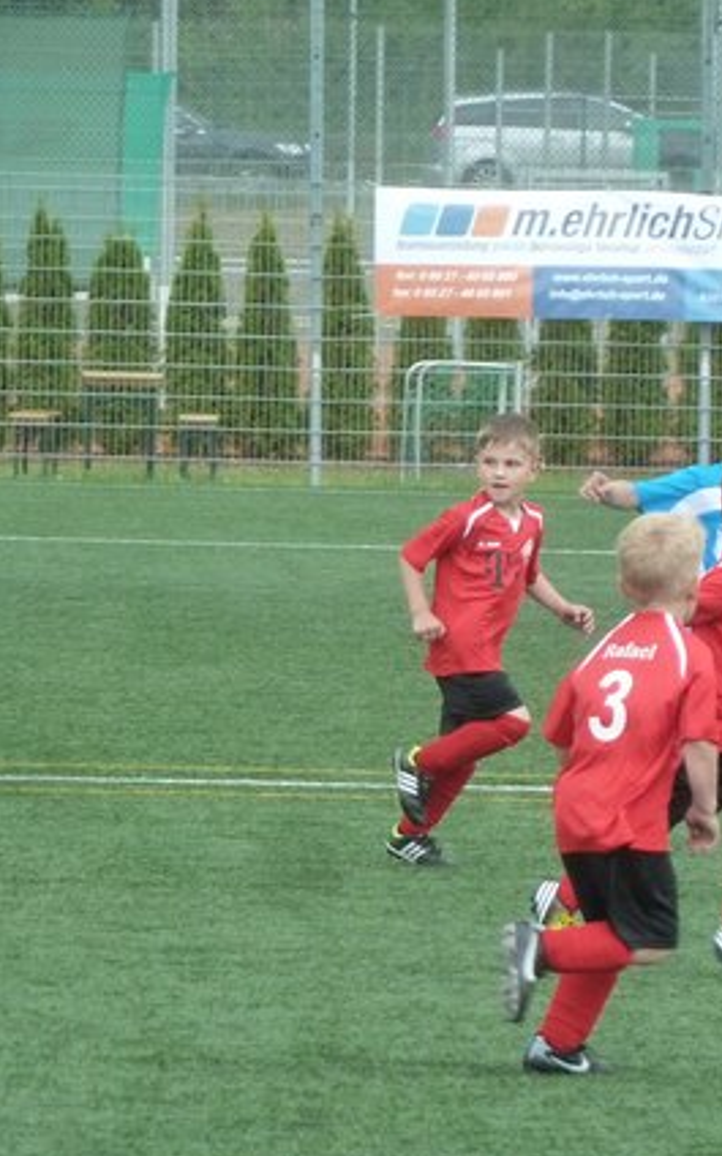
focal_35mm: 525
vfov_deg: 4.0
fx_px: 16529
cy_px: 688
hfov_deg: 2.5
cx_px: 425
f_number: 4.9
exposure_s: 1/250
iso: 400
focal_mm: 49.2
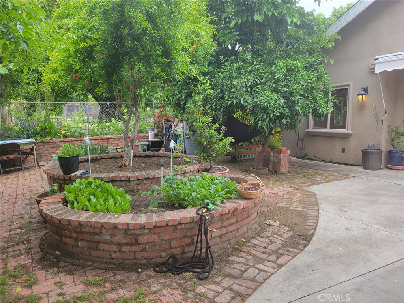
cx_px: 202
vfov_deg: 53.1
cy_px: 152
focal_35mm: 26
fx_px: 303
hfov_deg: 67.3
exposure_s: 1/145
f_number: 1.8
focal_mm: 5.4
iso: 40
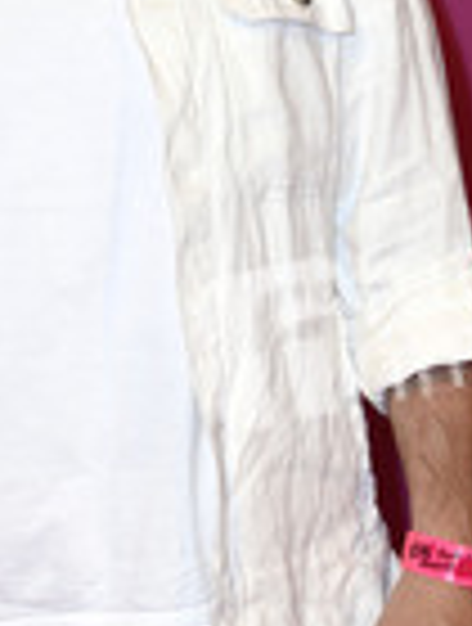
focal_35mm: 171
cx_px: 18
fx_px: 3095
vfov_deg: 11.5
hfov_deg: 8.7
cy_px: 99
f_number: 5.6
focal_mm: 62
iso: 1600
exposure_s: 1/250
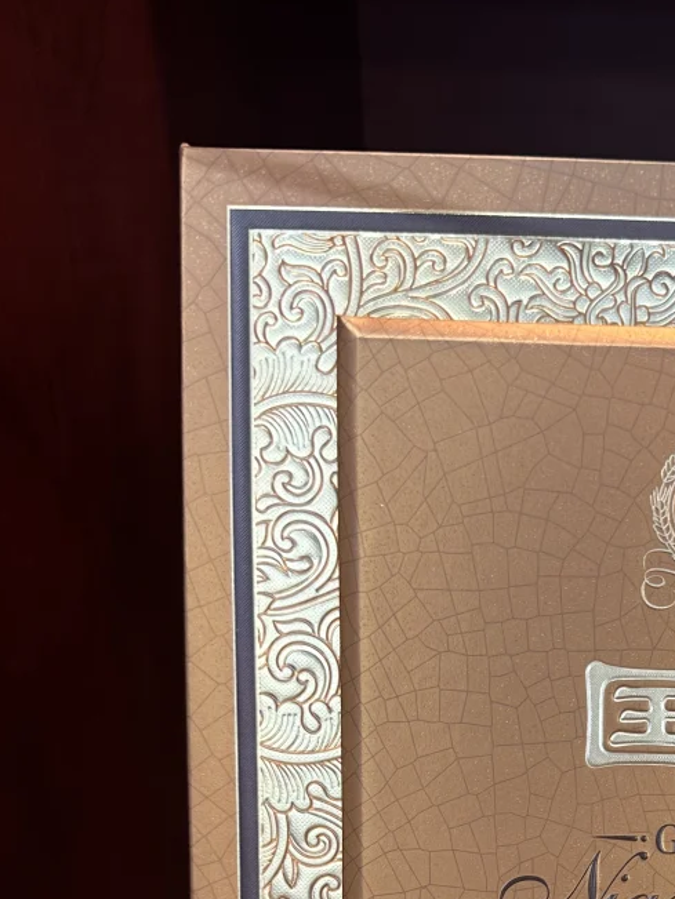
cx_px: 674
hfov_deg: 26.1
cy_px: 898
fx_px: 1378
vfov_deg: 33.2
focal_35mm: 53
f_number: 1.78
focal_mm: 6.86
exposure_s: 1/100
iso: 160
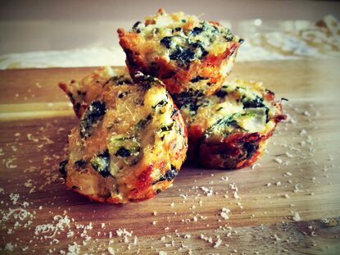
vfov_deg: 40.7
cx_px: 170
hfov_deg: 52.6
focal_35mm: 35
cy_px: 128
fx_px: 344
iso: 50
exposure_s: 1/30
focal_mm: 4.28
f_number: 2.4
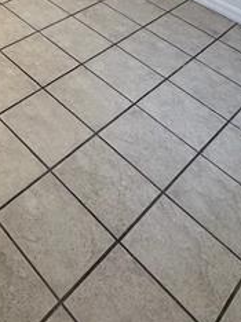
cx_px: -58
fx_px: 428
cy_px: -56
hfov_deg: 27.2
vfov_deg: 34.0
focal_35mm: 46
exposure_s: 1/99
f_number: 2.2
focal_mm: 2.22
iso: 125
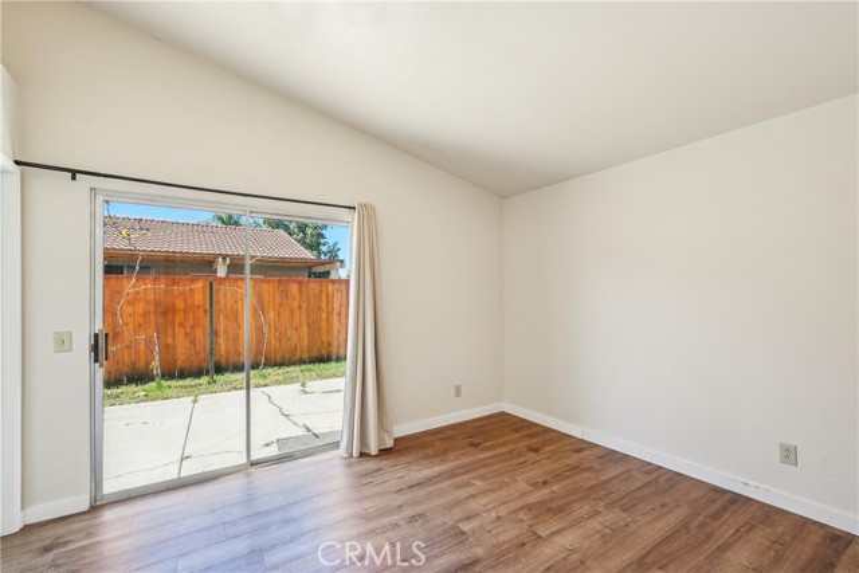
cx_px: 430
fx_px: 382
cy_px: 286
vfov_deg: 73.8
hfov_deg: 96.7
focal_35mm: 16
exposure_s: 1/60
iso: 400
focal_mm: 16
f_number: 8
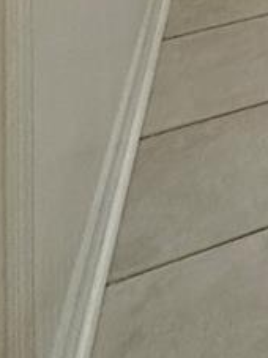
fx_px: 765
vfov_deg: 16.5
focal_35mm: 74
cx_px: 689
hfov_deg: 13.2
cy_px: -432
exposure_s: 1/120
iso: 250
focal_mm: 2.22
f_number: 2.2
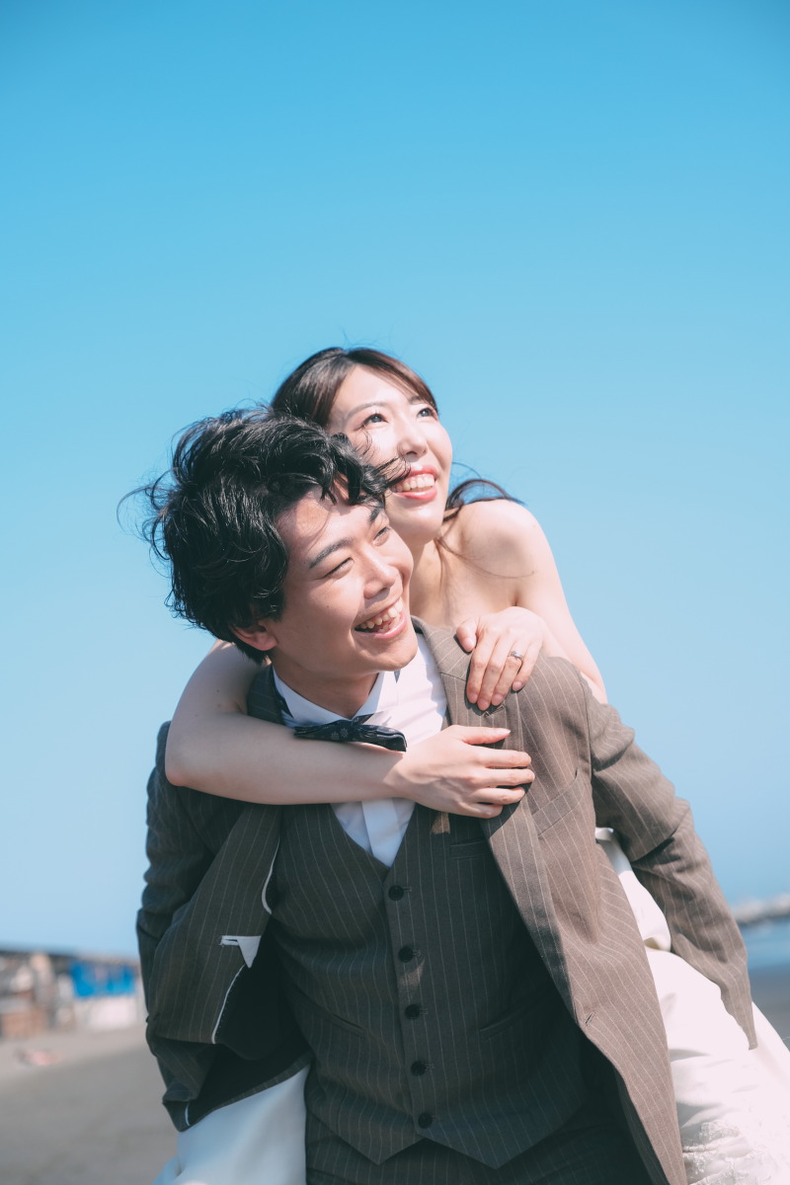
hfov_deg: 21.2
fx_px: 2107
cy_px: 592
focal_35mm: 64
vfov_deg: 31.4
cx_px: 395
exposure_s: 1/640
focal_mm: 42.7
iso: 160
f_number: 2.8
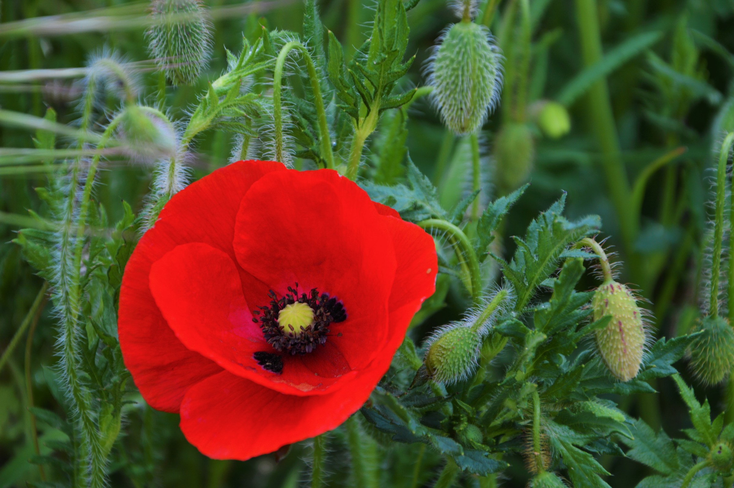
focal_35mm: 158
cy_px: 244
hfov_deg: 13.1
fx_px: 3208
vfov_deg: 8.7
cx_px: 367
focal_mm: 105
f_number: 5.6
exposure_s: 1/100
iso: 100
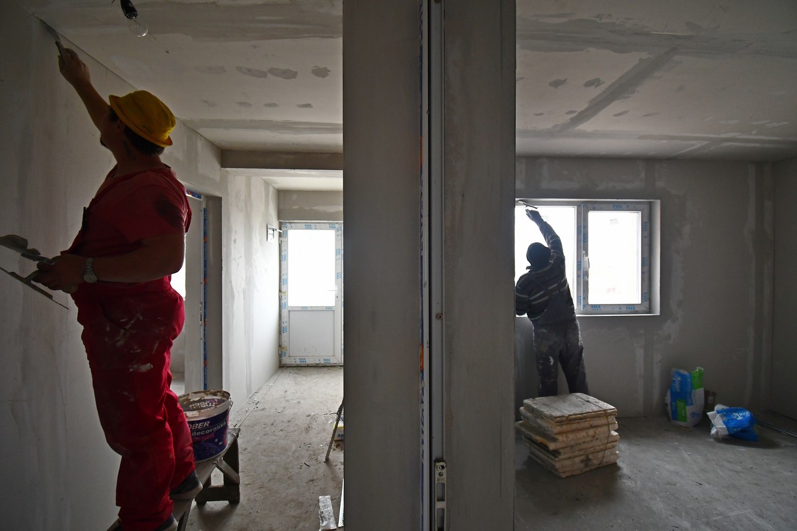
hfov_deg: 100.4
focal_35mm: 15
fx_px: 332
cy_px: 266
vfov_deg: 77.3
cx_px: 398
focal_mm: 10
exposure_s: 1/60
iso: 1000
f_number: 4.5
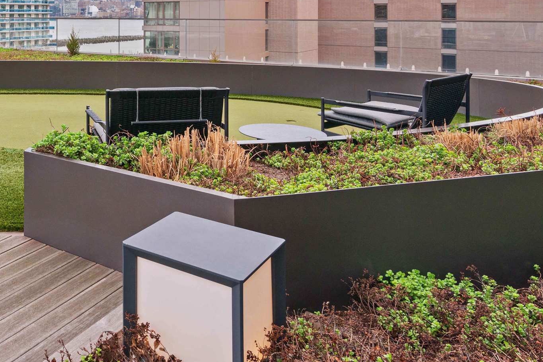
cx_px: 13
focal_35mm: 36
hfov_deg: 45.7
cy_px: 15
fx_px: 543
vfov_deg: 34.2
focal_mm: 16
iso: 400
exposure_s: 1/320
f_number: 8
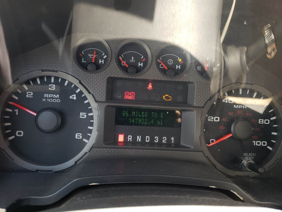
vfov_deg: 53.1
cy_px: 106
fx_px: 212
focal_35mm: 26
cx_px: 141
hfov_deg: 67.3
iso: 92
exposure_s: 1/120
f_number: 1.5
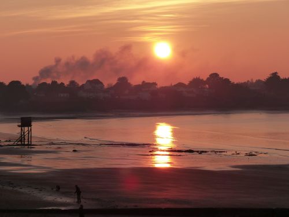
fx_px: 1269
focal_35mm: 152
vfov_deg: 9.8
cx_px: 144
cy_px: 108
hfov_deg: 13.0
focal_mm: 27.4
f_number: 4
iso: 160
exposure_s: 1/1300
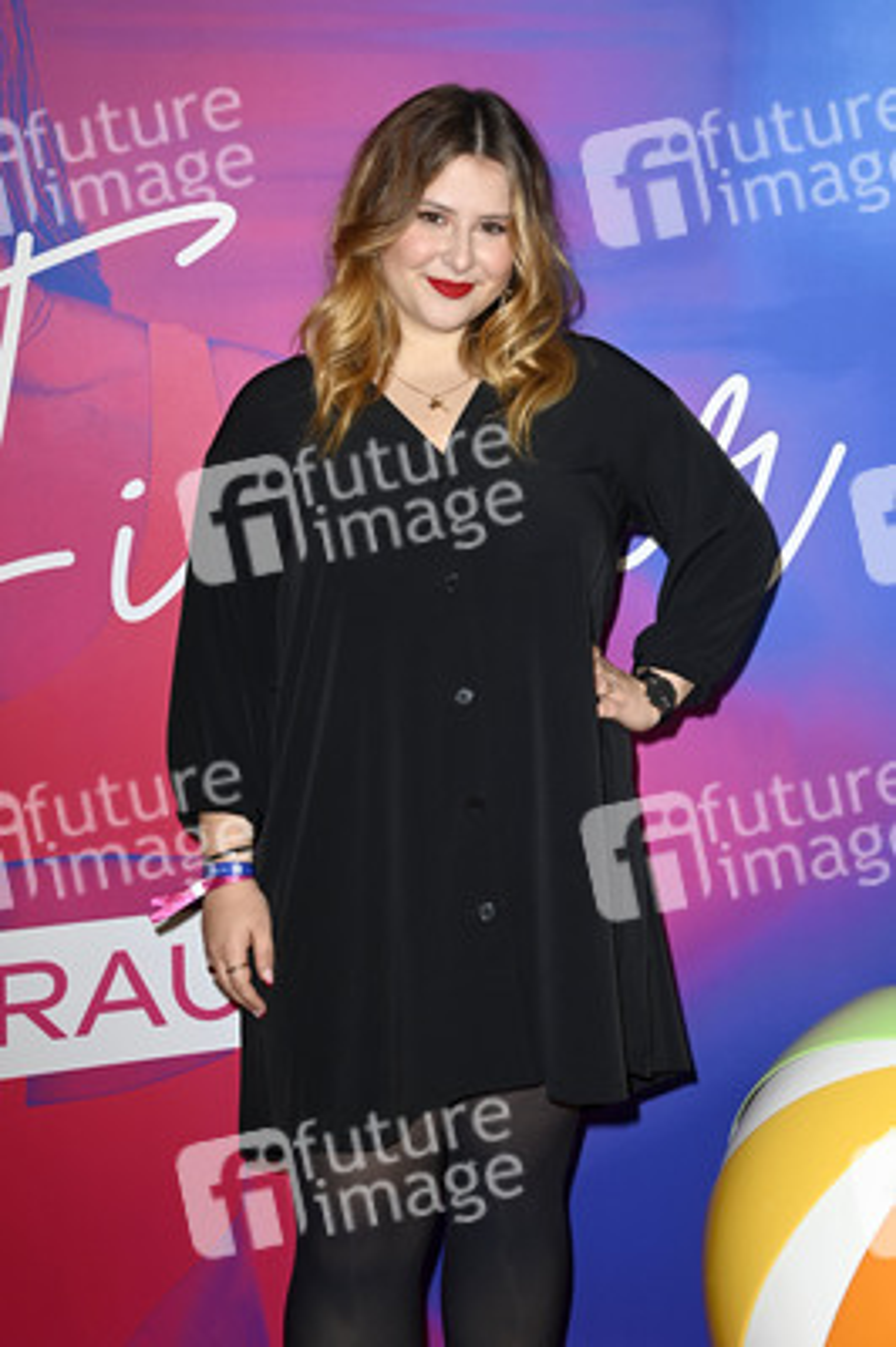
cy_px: 674
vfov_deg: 29.7
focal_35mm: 68
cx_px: 448
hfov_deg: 20.0
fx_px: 2543
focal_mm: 68
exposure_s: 1/250
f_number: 5.6
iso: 500
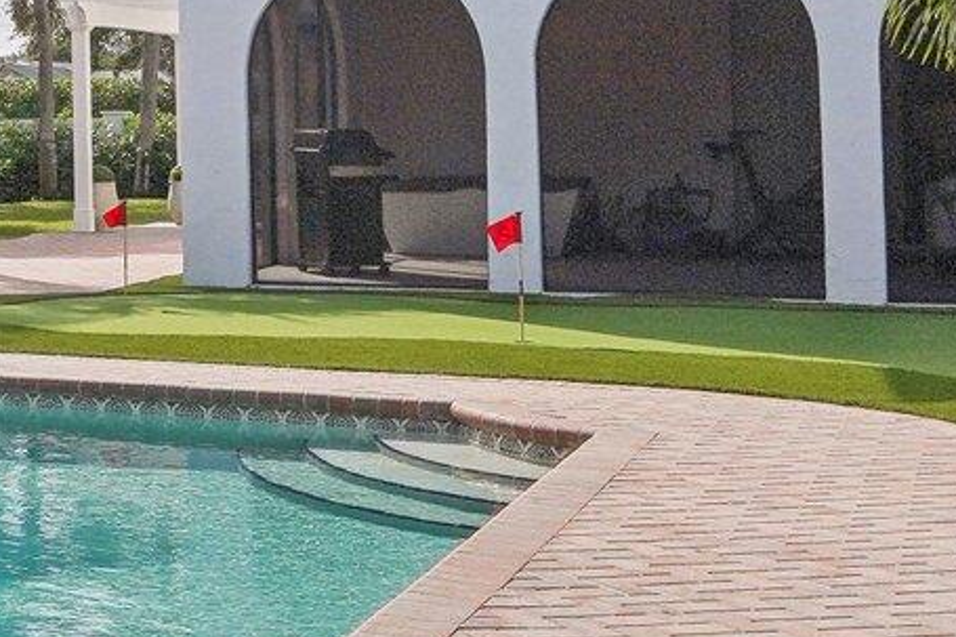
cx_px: -647
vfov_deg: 18.6
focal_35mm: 72
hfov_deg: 21.3
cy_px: 81
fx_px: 1911
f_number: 10
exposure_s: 1/2000
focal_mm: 16
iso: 400
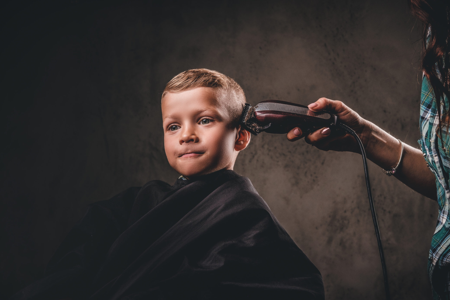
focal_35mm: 53
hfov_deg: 37.5
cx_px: 225
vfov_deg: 25.5
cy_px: 150
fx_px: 662
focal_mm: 35
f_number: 8
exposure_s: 1/250
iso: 250
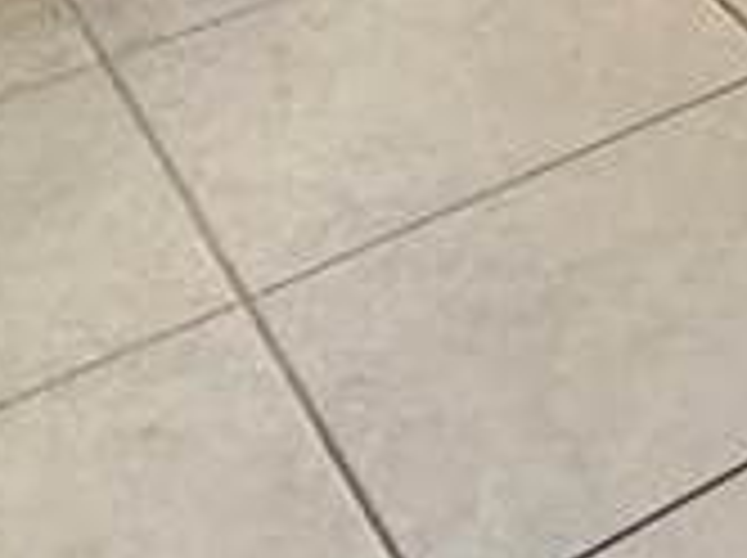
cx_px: 1624
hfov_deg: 14.3
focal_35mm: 108
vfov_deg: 11.2
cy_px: -832
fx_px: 2327
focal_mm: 2.22
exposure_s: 1/60
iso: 320
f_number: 2.2
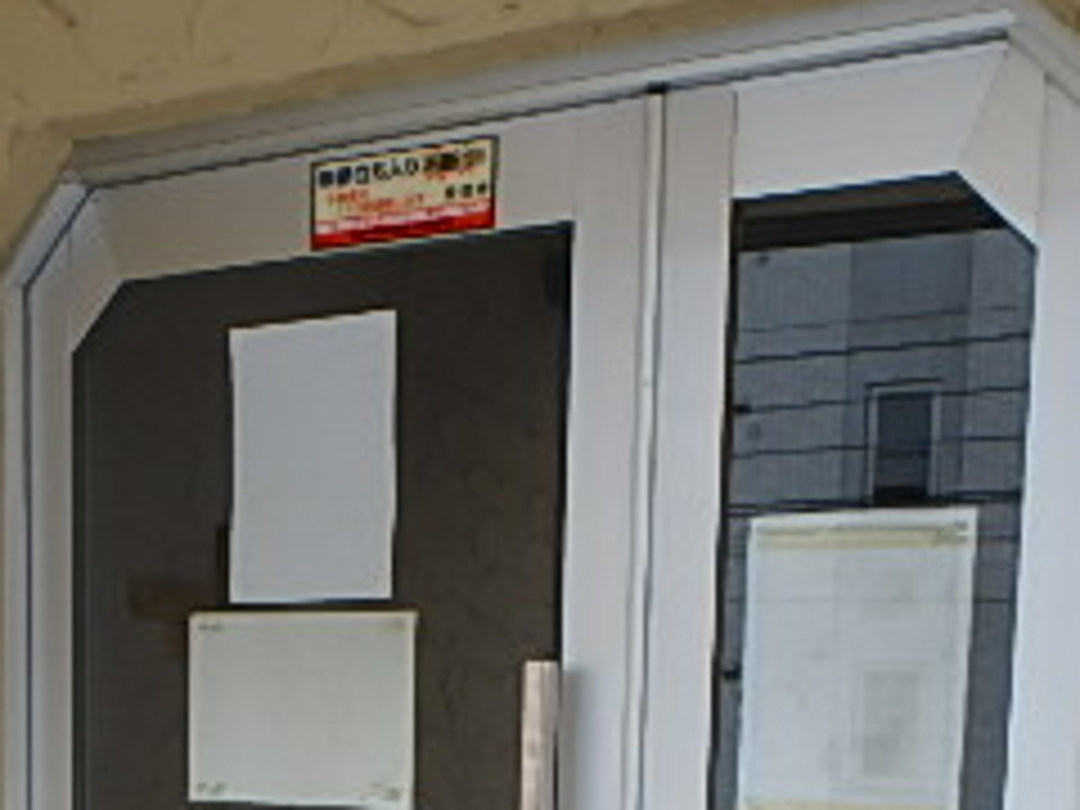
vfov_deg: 23.6
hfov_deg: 34.2
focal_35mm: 56
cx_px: 432
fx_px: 1747
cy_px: 999
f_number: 3.5
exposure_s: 1/80
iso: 125
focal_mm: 3.7
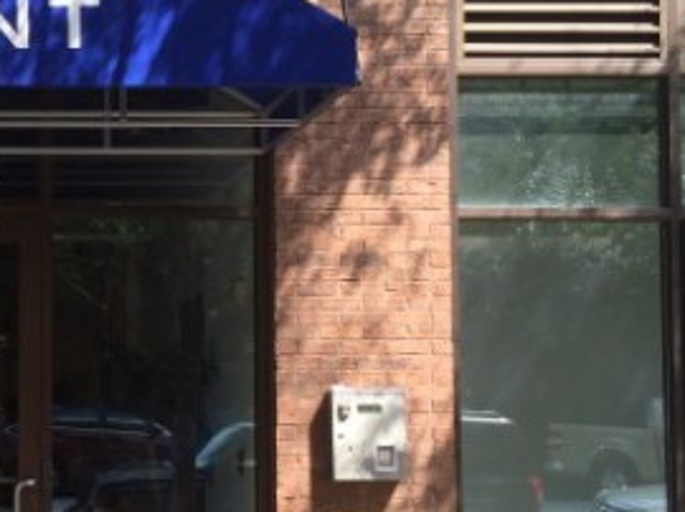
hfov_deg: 26.3
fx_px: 1364
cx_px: -41
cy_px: 318
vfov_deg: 21.2
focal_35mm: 69
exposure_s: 1/339
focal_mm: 4.12
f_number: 2.2
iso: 32
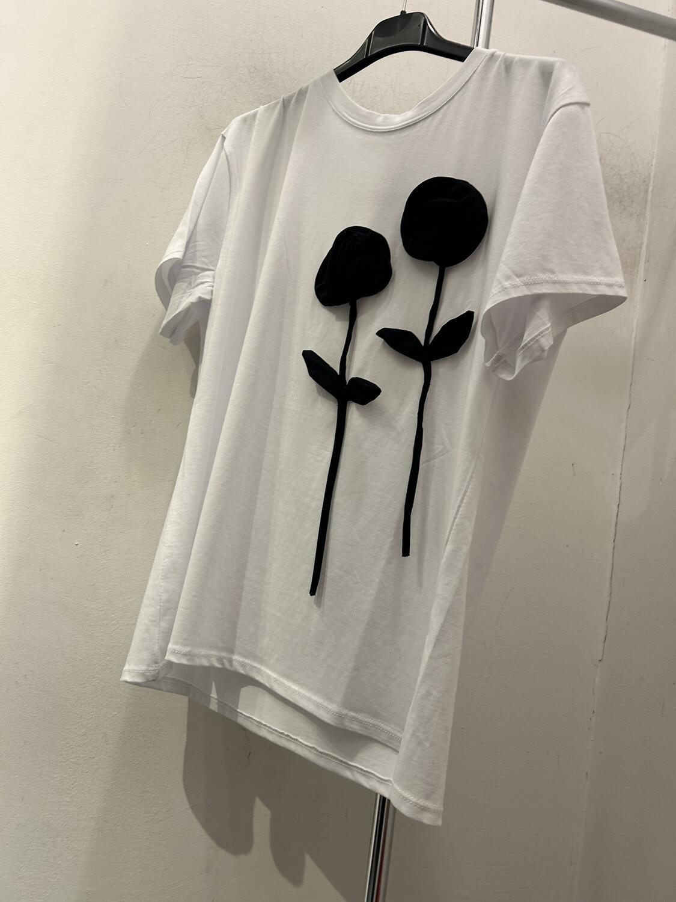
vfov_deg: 67.3
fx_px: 677
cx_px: 338
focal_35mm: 26
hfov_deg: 53.1
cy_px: 451
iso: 100
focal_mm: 5.7
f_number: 1.5
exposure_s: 1/50
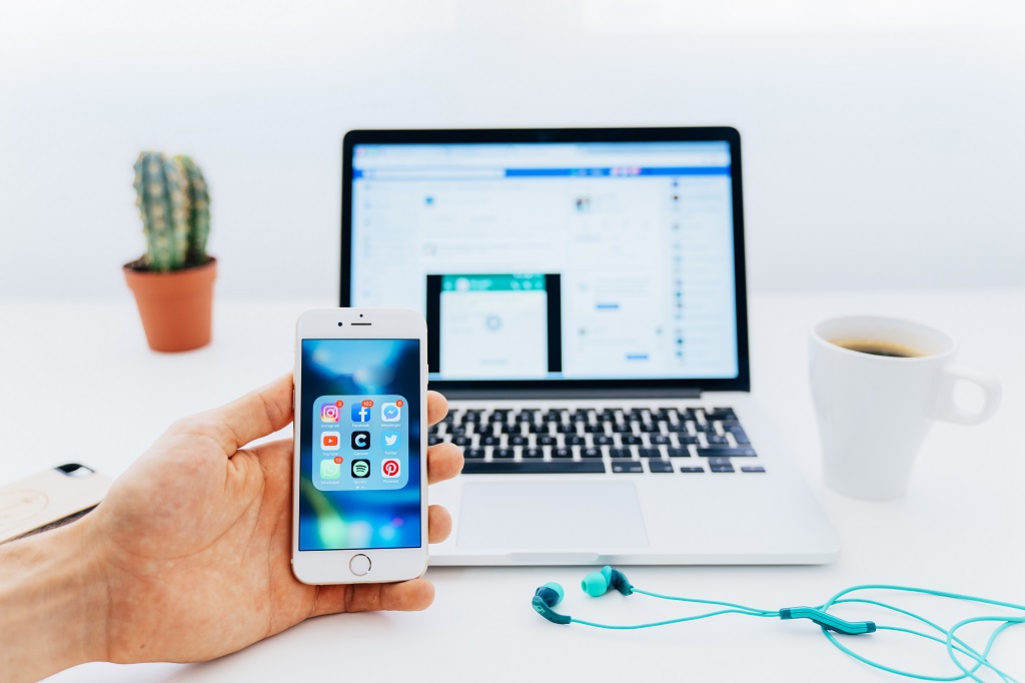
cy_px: 342
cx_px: 512
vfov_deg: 37.8
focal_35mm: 35
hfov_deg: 54.4
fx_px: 996
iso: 250
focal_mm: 35
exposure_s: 1/80
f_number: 2.8
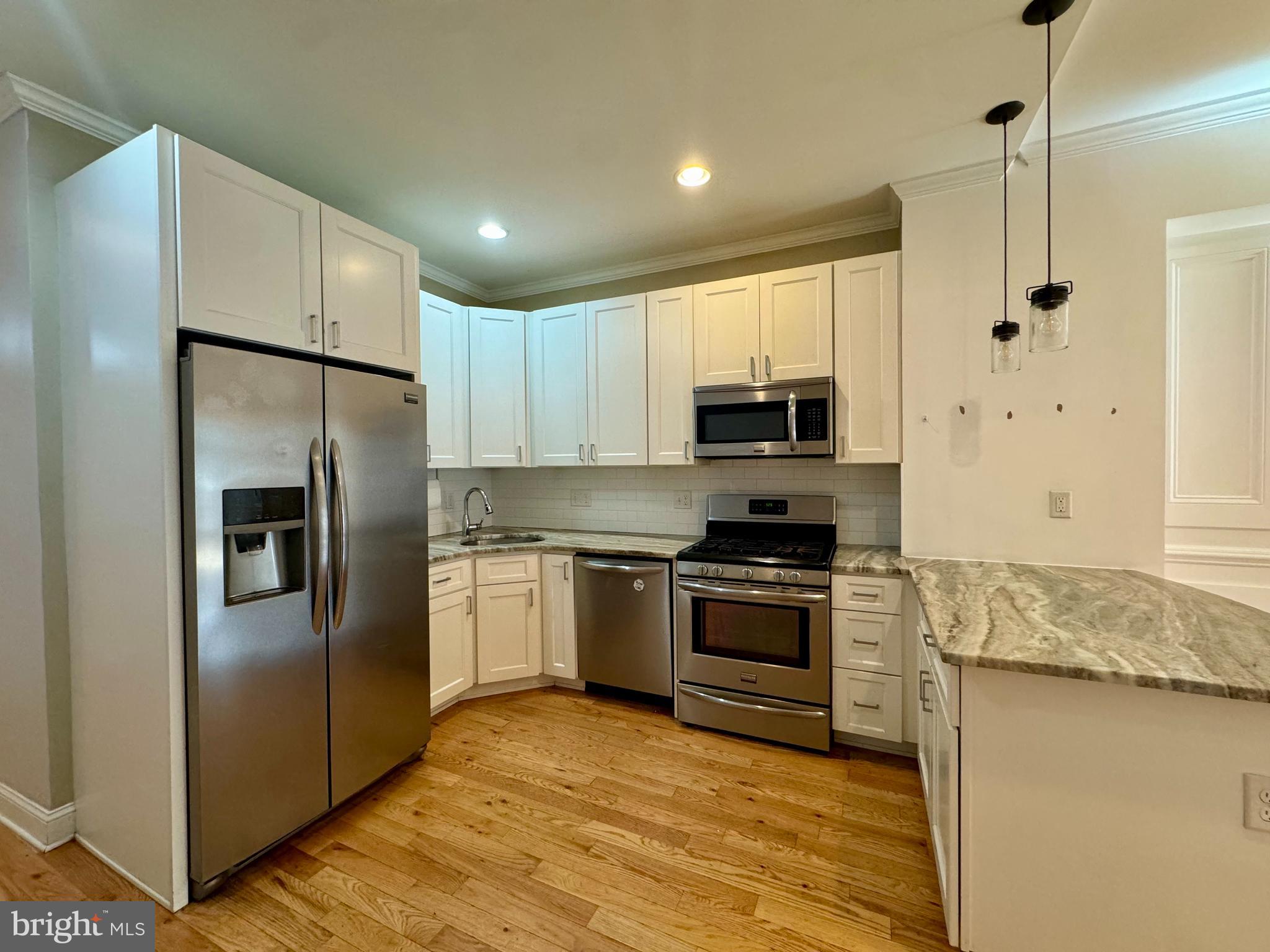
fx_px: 514
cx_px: 635
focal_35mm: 14
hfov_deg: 102.1
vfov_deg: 85.7
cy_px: 476
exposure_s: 1/120
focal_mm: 2.22
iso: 320
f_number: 2.2
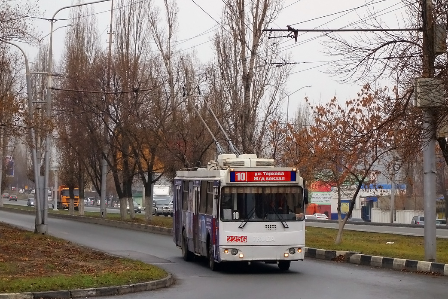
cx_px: 241
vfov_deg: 11.9
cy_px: 146
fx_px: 1431
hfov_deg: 17.8
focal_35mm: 115
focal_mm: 37.1
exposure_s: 1/500
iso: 800
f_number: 4.9
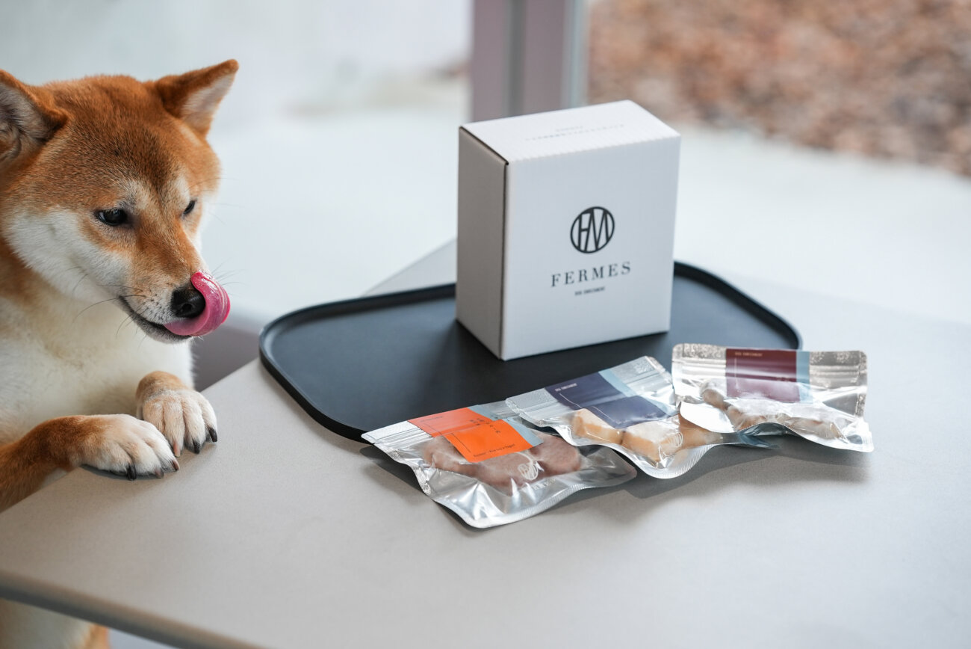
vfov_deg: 16.1
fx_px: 2294
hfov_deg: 23.9
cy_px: 324
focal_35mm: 85
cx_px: 486
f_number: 3.2
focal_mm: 85
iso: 500
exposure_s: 1/500
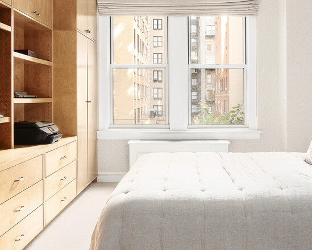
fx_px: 379
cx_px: 181
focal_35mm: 41
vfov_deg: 36.3
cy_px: 92
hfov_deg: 44.6
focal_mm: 16
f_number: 11
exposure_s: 8
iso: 400
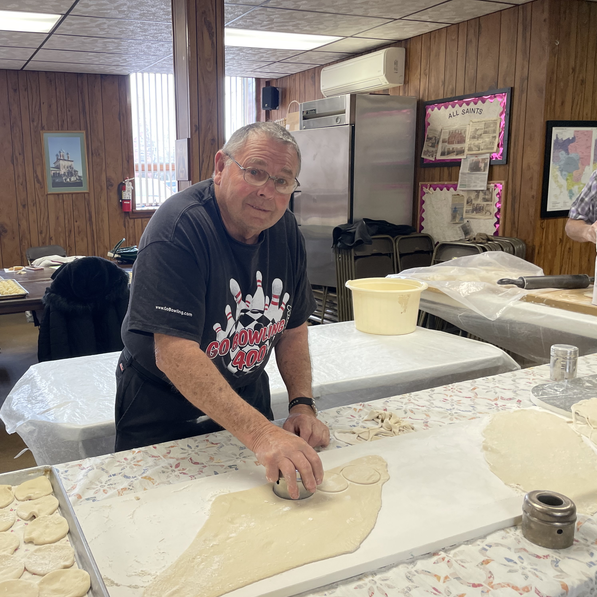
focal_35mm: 31
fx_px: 605
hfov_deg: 51.5
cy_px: 302
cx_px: 198
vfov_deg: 52.5
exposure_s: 1/120
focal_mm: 4.2
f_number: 1.6
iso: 100
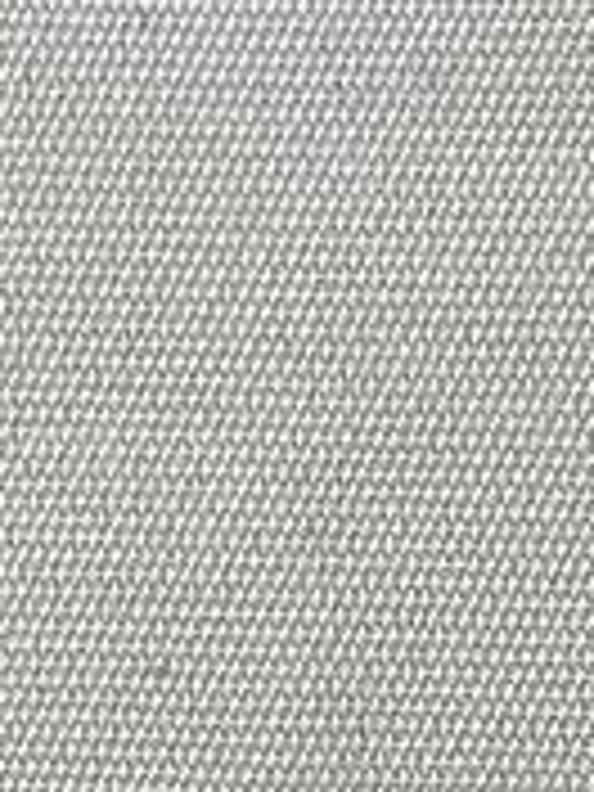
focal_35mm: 177
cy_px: 1017
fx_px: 4050
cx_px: -117
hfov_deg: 8.3
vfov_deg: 10.9
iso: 250
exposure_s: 1/60
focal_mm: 4.2
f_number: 1.6
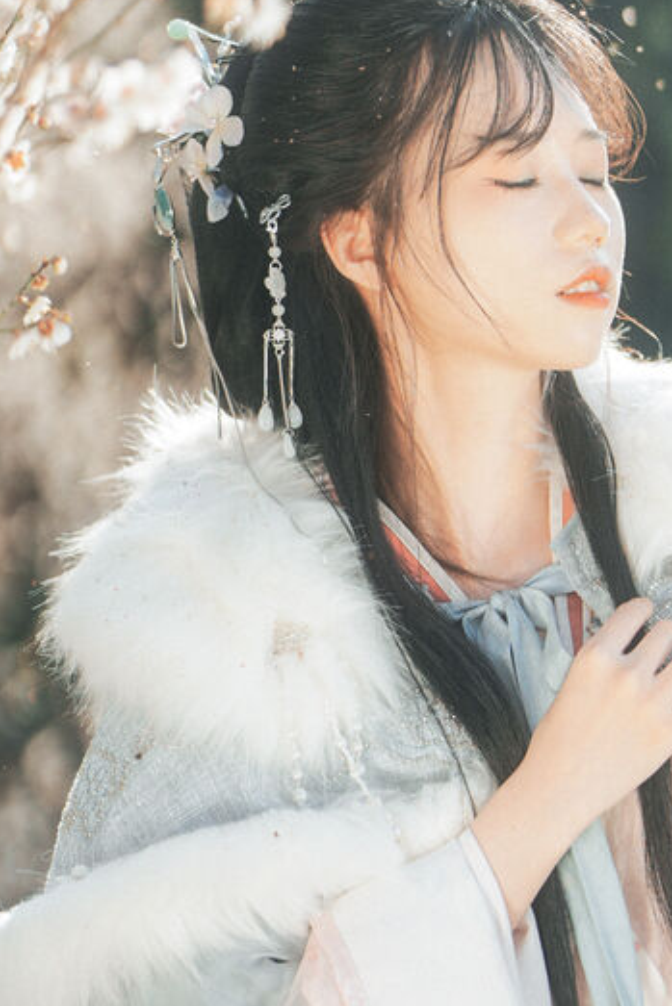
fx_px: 4812
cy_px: 521
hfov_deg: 7.9
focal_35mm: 172
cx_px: 724
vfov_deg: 11.9
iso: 100
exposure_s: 1/3200
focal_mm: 50
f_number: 1.2
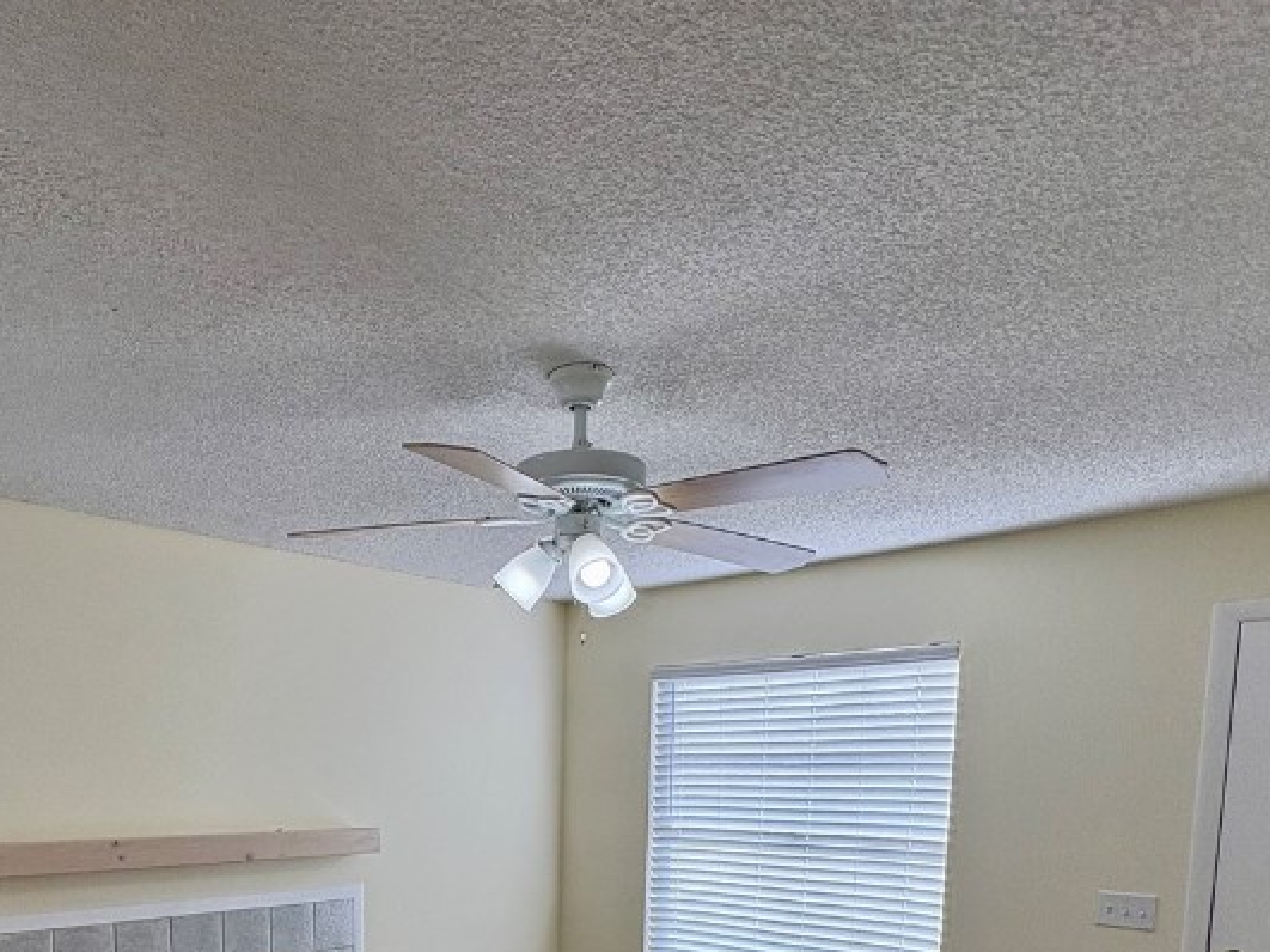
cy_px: 892
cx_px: 447
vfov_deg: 45.5
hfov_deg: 64.0
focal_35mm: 27
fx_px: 990
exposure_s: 1/361
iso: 64
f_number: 2.2
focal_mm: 2.22
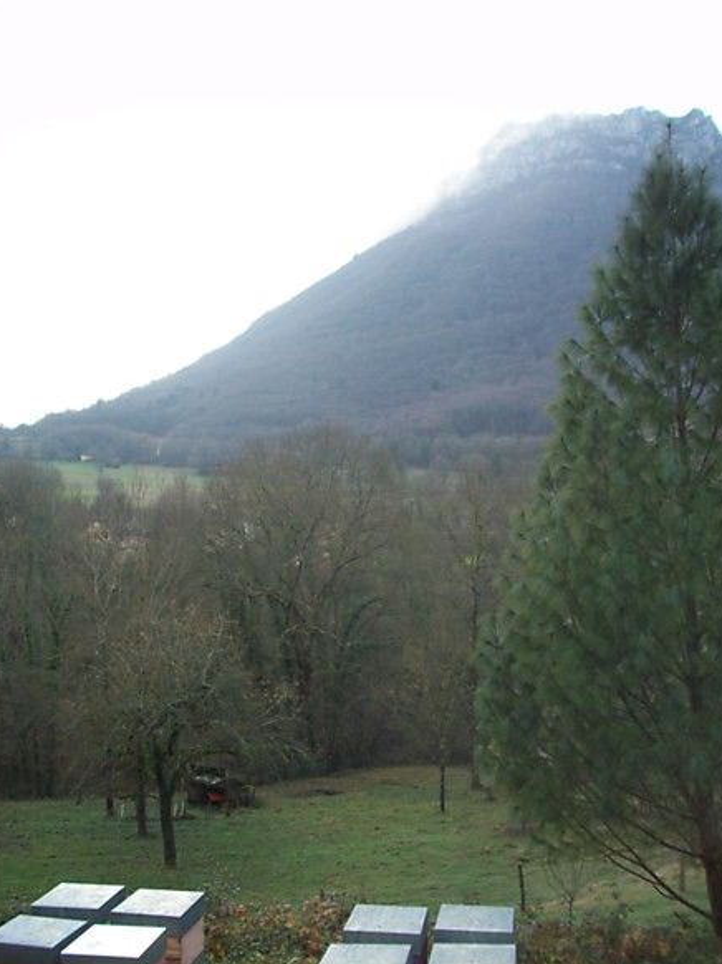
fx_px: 918
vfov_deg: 55.4
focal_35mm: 33
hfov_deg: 42.9
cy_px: 495
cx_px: 363
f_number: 2.9
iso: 80
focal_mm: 5.7
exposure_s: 1/160
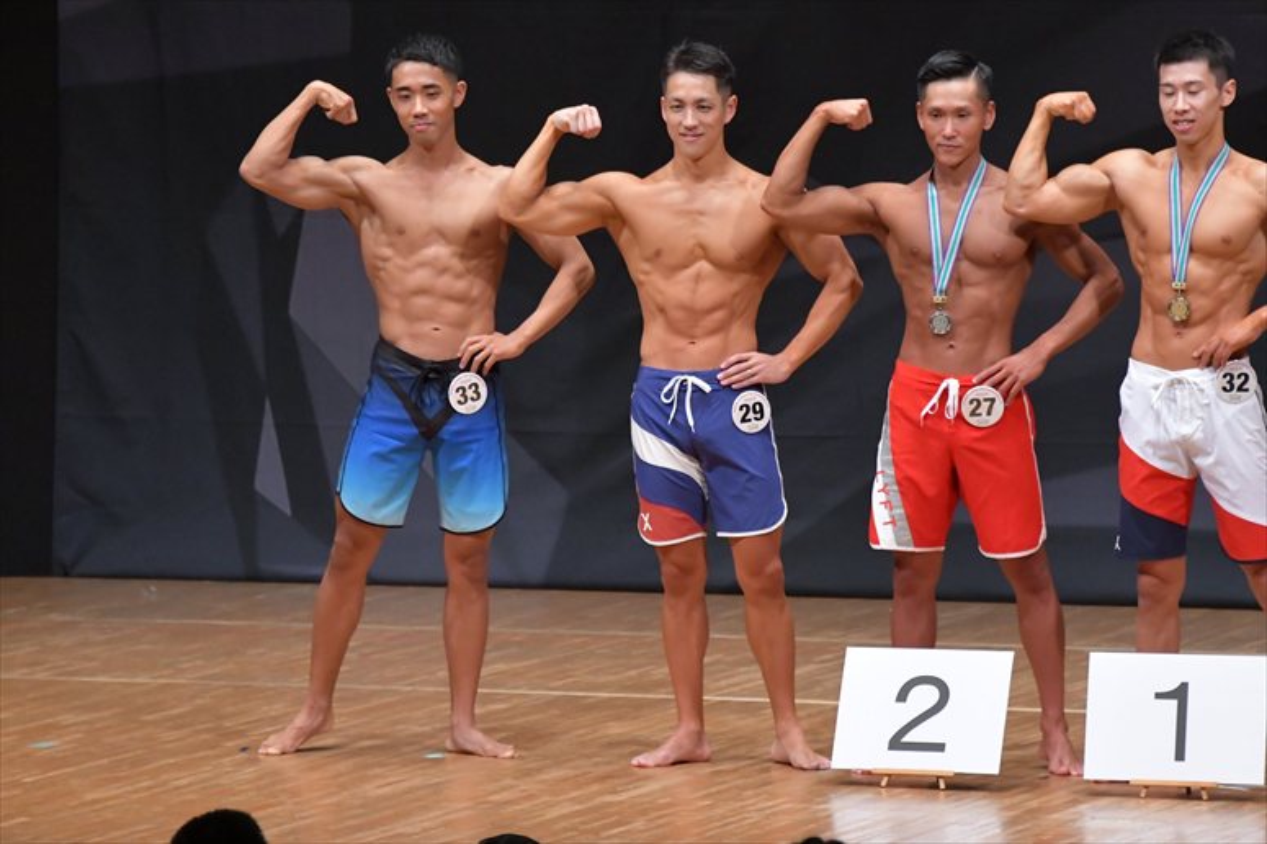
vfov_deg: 4.8
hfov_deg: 7.2
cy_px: 422
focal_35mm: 285
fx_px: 10026
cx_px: 634
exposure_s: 1/400
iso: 6400
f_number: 5.6
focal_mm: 190
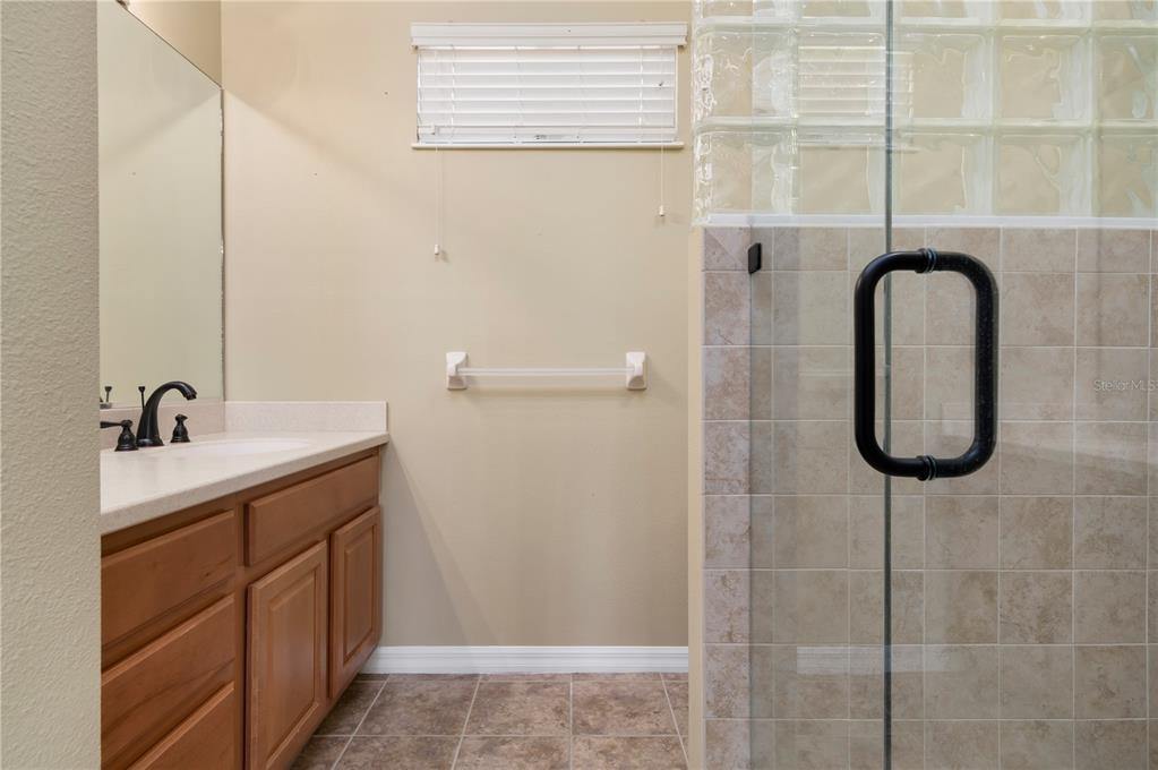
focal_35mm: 19
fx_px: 611
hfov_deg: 87.0
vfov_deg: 64.5
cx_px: 579
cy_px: 385
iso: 500
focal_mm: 19
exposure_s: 1/8
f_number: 8
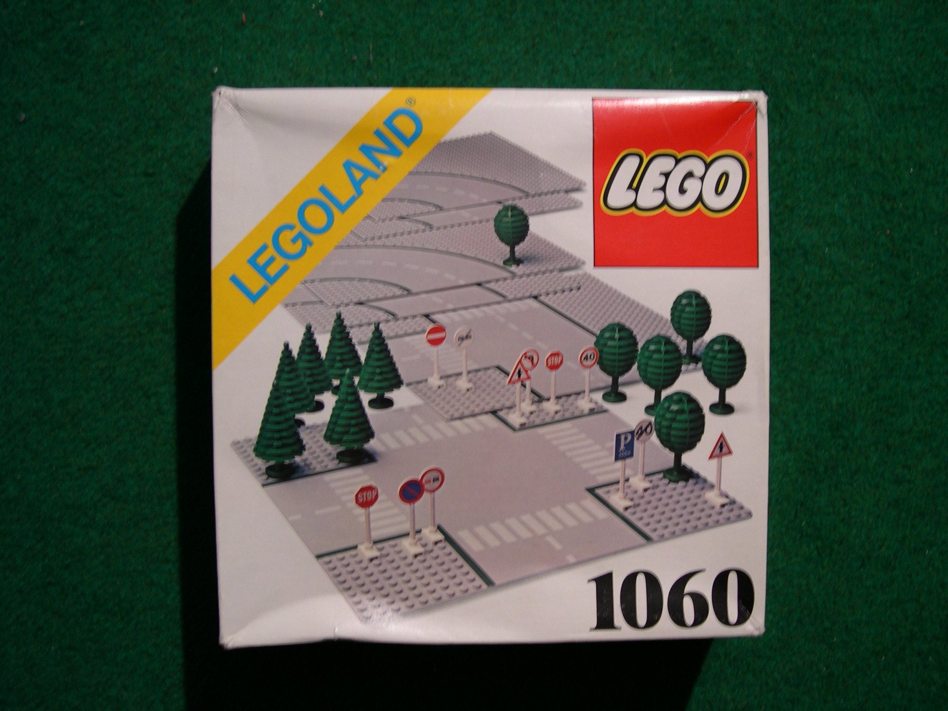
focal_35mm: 38
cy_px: 356
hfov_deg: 49.0
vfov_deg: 37.7
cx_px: 474
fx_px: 1041
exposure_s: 1/8.1
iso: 100
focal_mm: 8
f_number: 2.8
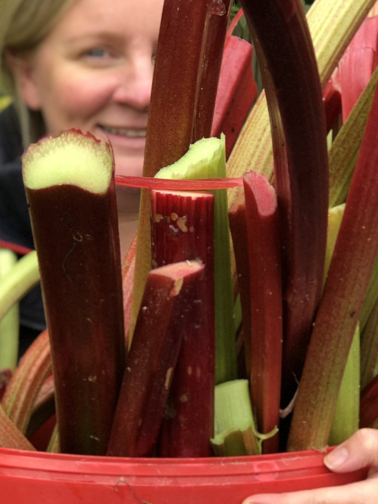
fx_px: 1485
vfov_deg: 19.3
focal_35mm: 102
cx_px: 169
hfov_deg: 14.5
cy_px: 263
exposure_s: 1/60
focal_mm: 6.6
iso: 25
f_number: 2.8
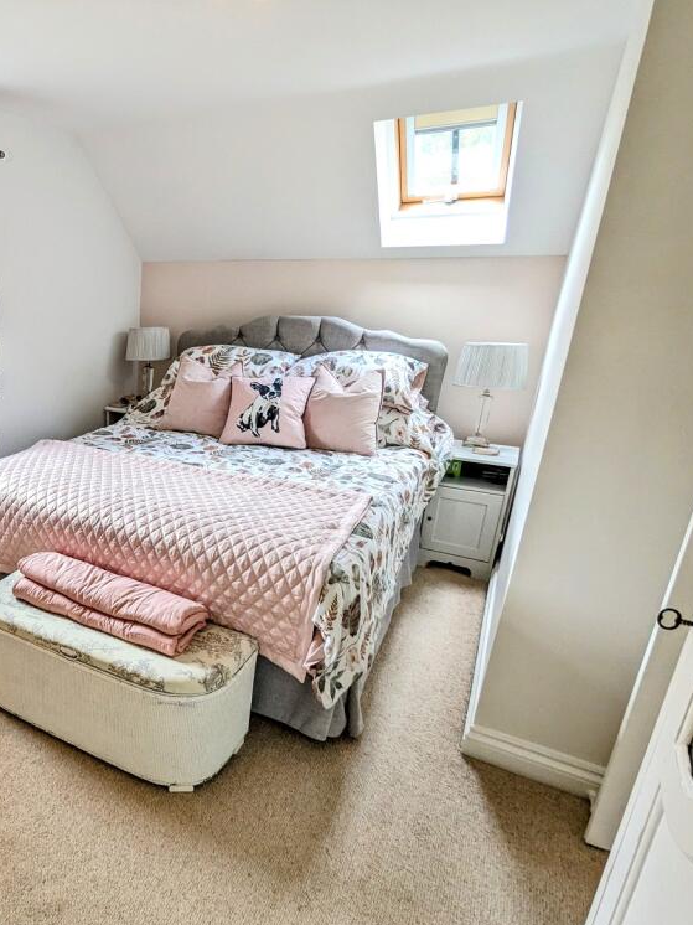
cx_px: 73
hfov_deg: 53.6
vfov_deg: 76.4
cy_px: 477
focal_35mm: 22
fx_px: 588
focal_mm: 2.35
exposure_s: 1/50
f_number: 2.2
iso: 94
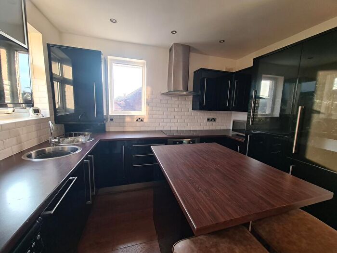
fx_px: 127
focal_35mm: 13
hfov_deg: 106.2
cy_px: 126
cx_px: 168
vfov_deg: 89.9
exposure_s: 1/50
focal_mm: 2.2
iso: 125
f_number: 2.2
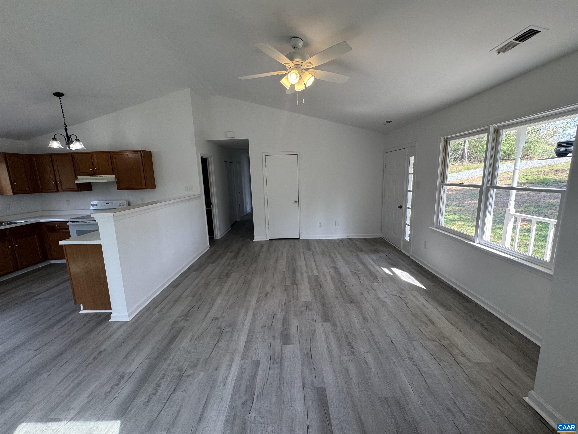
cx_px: 289
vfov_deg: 85.7
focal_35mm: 14
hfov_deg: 102.1
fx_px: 234
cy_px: 217
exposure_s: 1/120
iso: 100
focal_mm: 2.22
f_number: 2.2
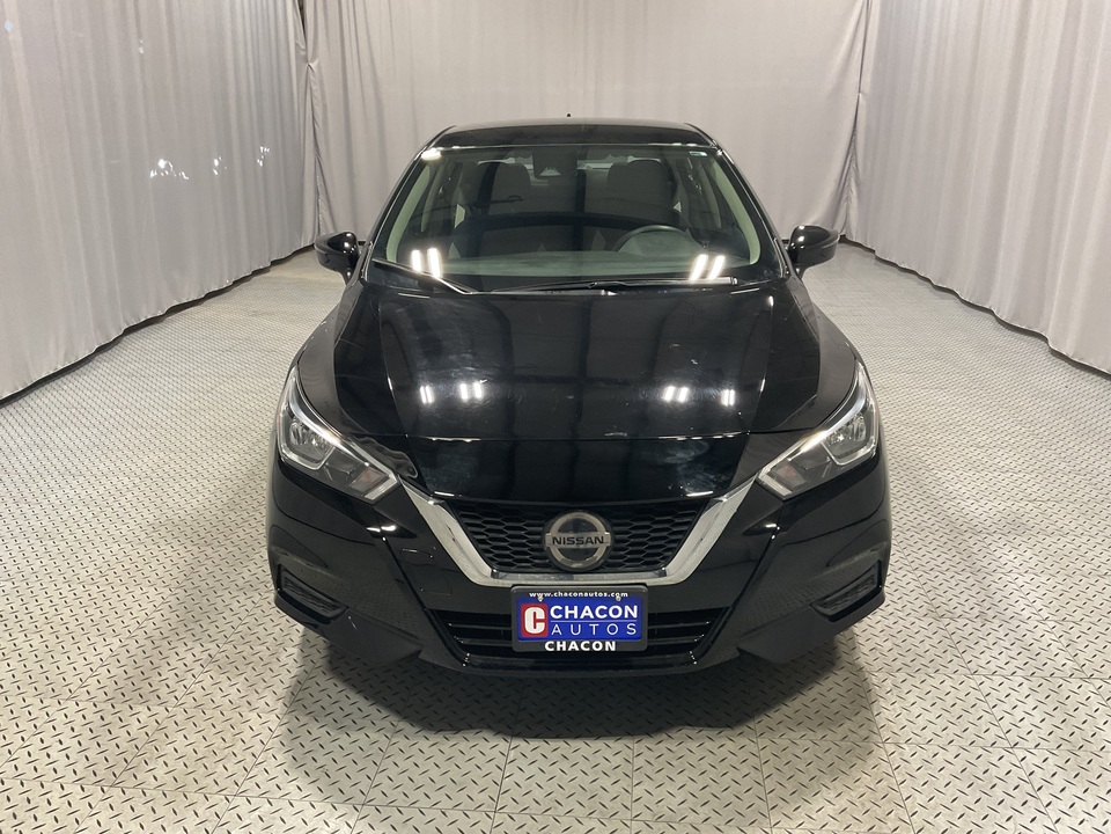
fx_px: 931
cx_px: 556
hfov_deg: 61.7
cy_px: 417
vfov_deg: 48.2
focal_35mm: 29
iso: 80
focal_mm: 3
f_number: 1.8
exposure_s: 1/60
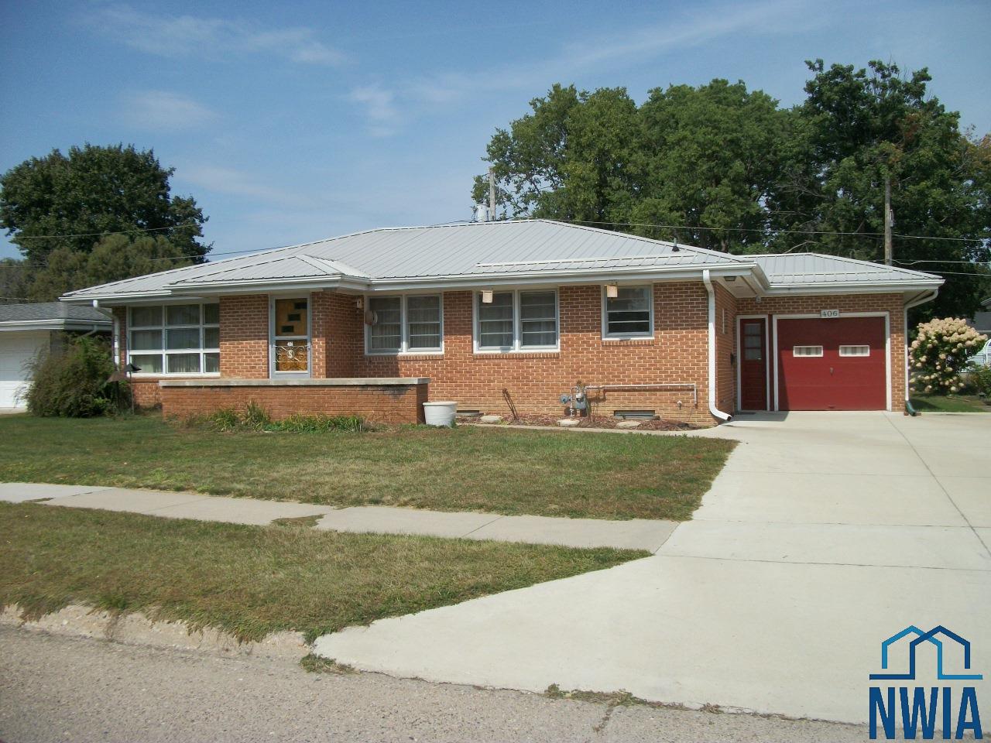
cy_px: 372
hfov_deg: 56.8
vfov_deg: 44.2
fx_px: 916
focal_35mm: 32
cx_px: 496
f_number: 8.8
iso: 80
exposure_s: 1/400
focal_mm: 5.7
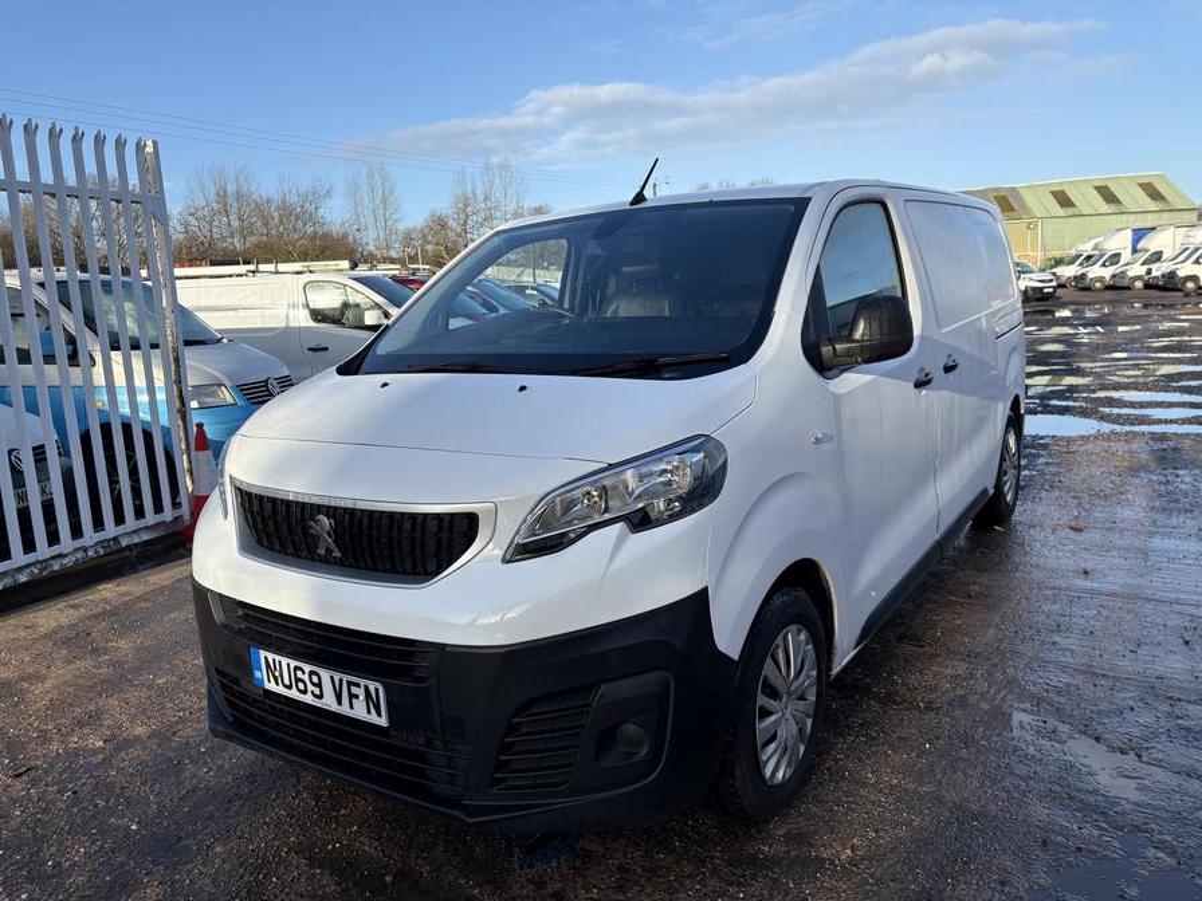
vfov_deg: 53.1
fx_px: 903
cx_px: 601
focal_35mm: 26
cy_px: 450
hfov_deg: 67.3
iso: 50
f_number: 1.6
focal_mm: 5.96
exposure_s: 1/1484
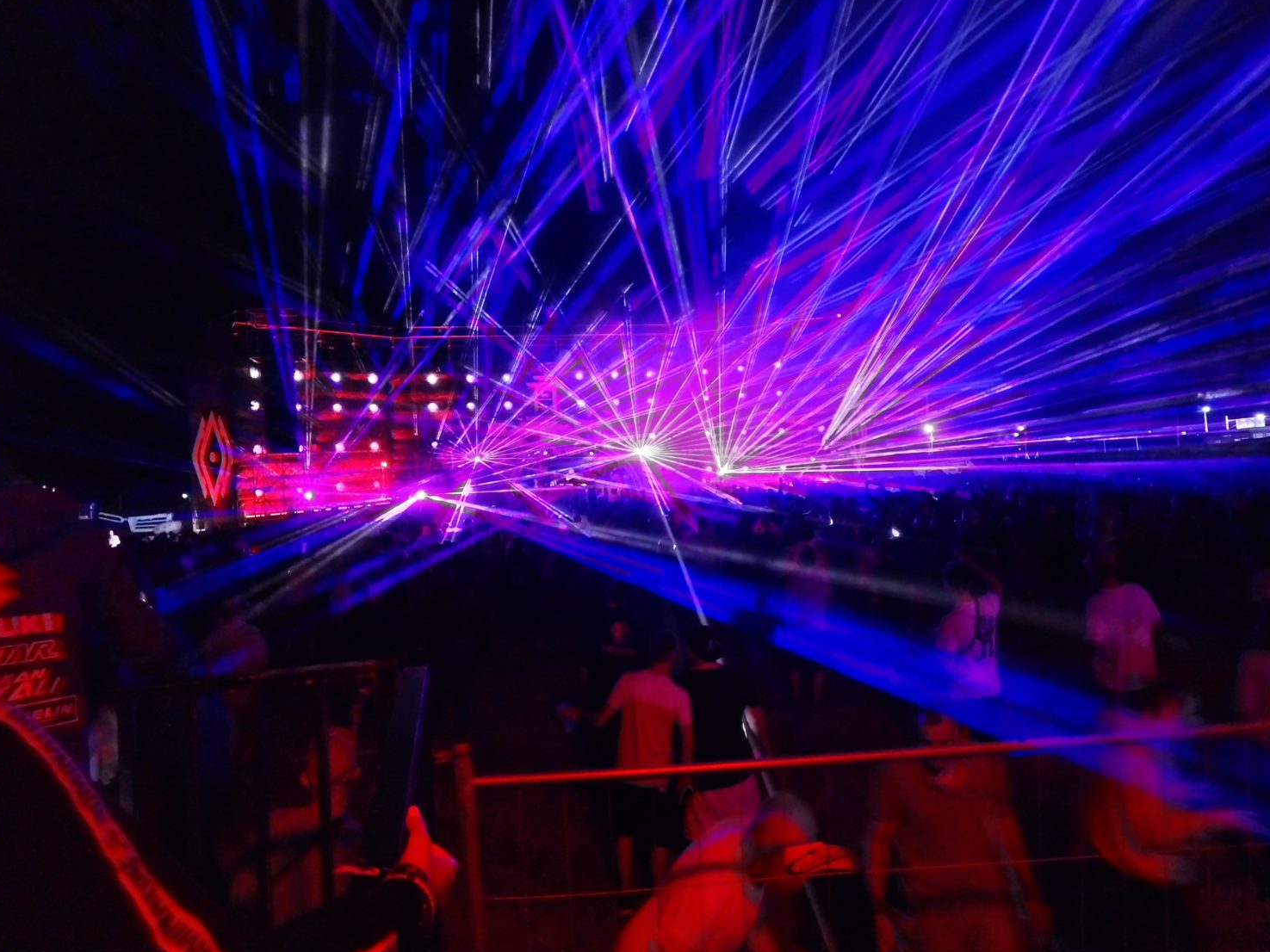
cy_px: 459
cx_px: 651
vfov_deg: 54.9
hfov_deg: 69.4
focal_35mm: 25
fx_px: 917
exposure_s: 1/20
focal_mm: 5.89
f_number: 1.89
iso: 3300
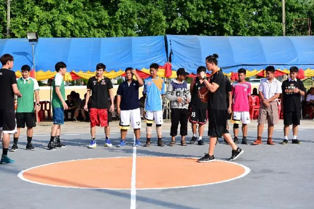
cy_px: 104
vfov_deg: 19.5
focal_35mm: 70
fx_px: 611
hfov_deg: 28.8
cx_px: 157
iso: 100
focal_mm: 70
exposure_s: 1/640
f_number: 4
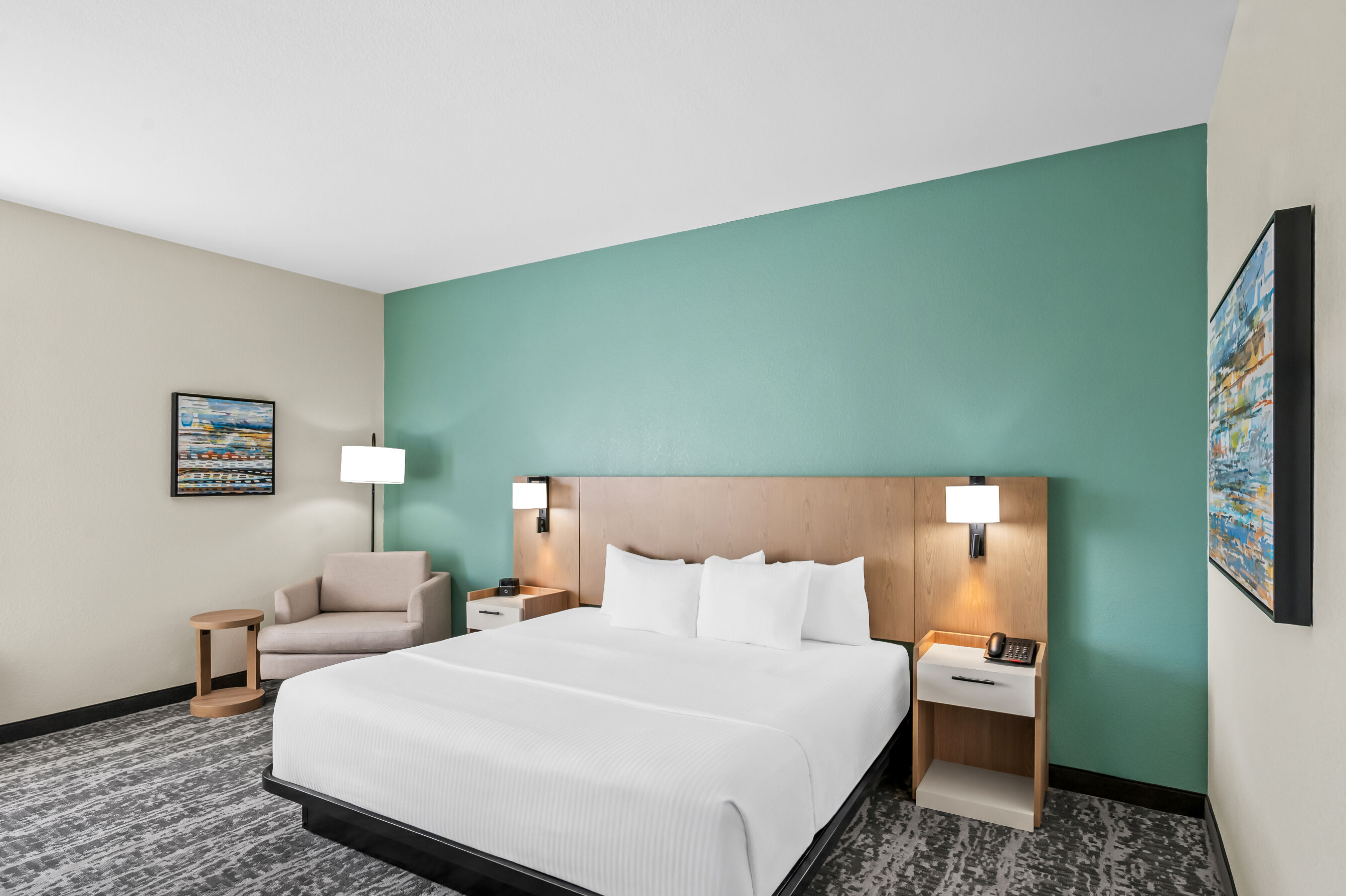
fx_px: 731
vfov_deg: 62.9
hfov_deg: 85.2
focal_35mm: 20
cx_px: 633
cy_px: 491
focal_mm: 17.5
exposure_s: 1/20
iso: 720
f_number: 8
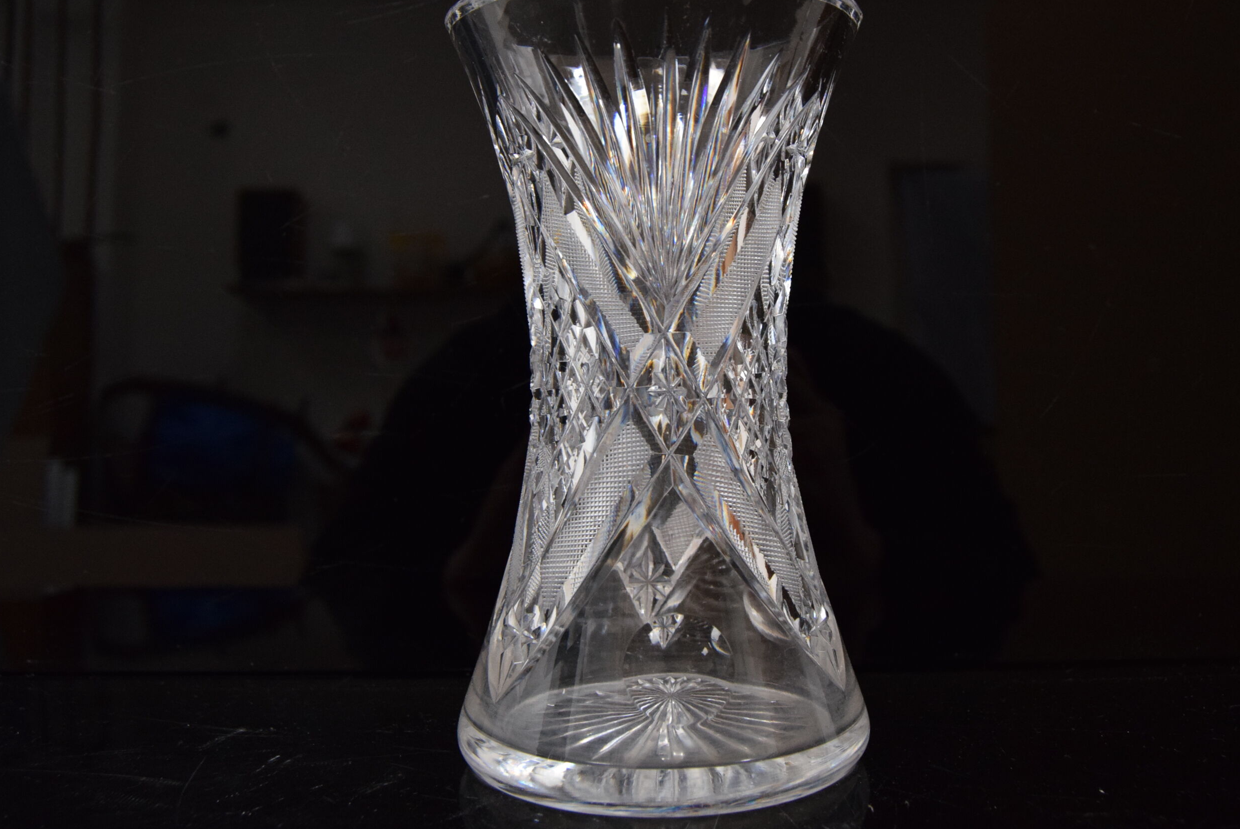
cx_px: 662
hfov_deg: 46.7
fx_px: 1434
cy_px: 360
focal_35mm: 42
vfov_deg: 32.2
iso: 1600
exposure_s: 1/125
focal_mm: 23
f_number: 5.6
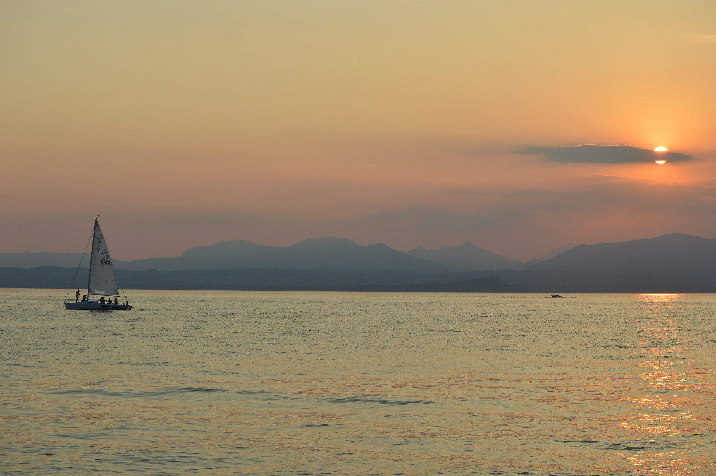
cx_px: 358
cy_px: 238
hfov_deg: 24.6
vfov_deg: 16.5
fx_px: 1639
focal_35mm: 82
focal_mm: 55
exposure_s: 1/400
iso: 100
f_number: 7.1
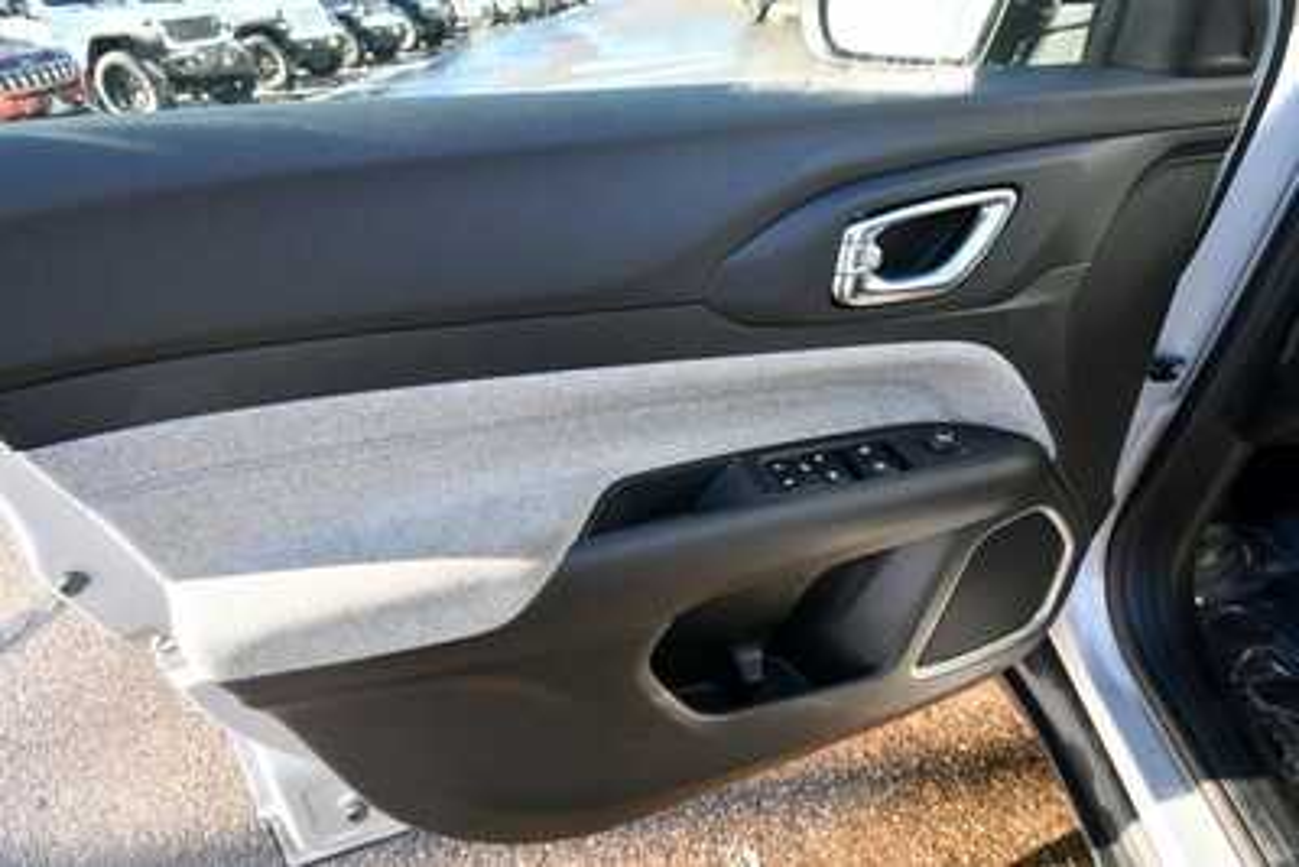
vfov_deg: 73.8
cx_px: 650
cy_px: 434
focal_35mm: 16
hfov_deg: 96.7
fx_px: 578
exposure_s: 1/250
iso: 400
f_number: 5.6
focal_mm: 11
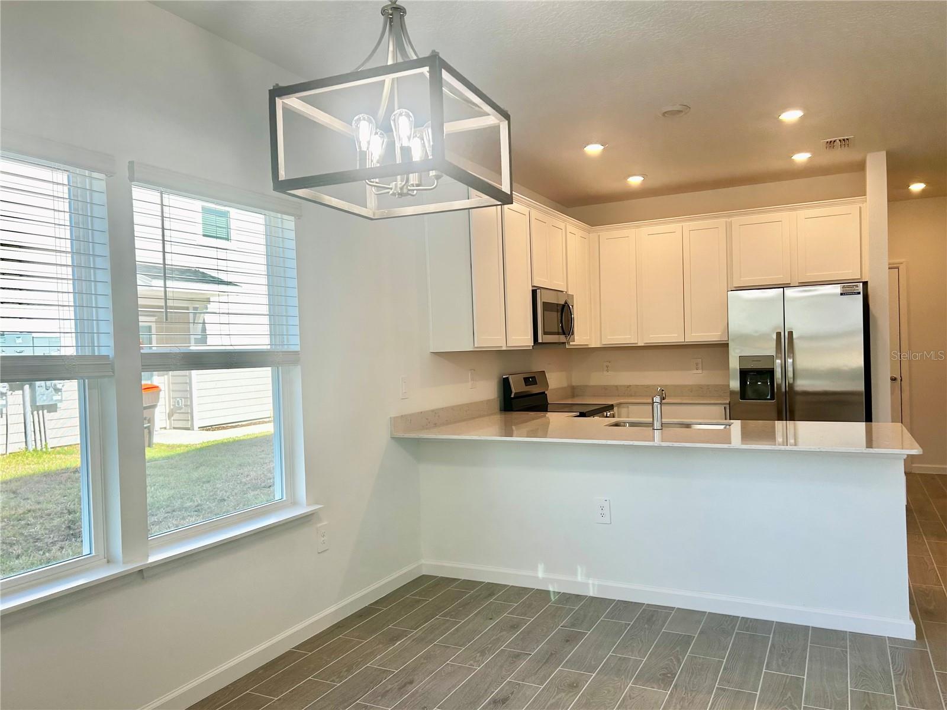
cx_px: 474
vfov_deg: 53.1
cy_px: 355
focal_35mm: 26
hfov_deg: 67.3
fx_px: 711
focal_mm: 5.7
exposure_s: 1/268
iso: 50
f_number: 1.5
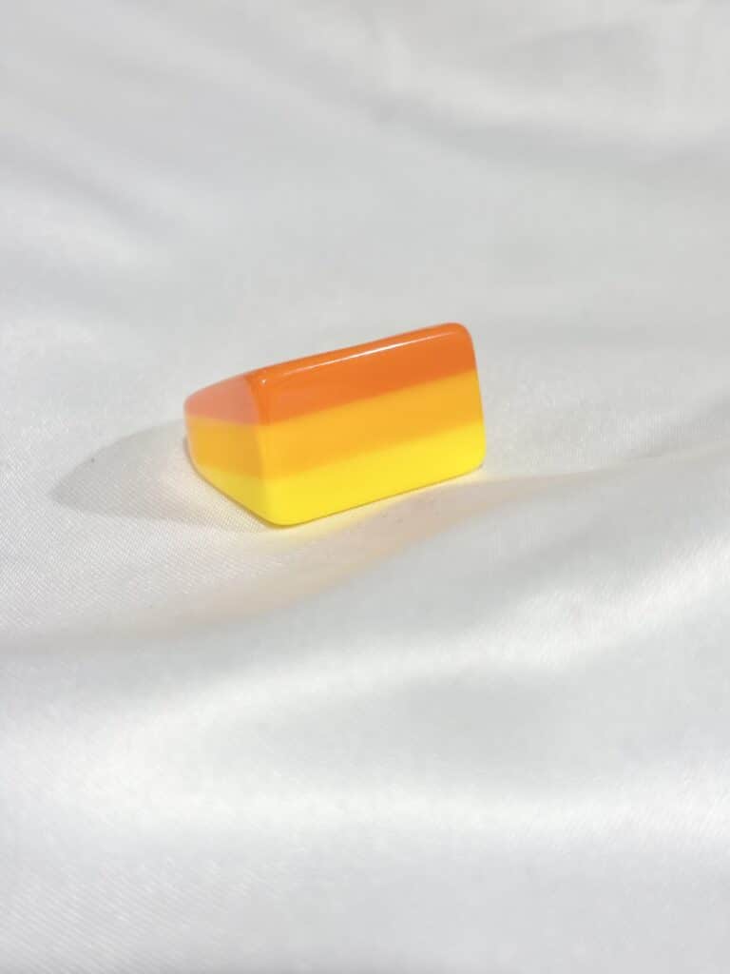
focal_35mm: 52
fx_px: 1462
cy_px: 487
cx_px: 365
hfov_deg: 28.0
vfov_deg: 36.8
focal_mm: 5.96
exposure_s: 1/236
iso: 32
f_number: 1.6
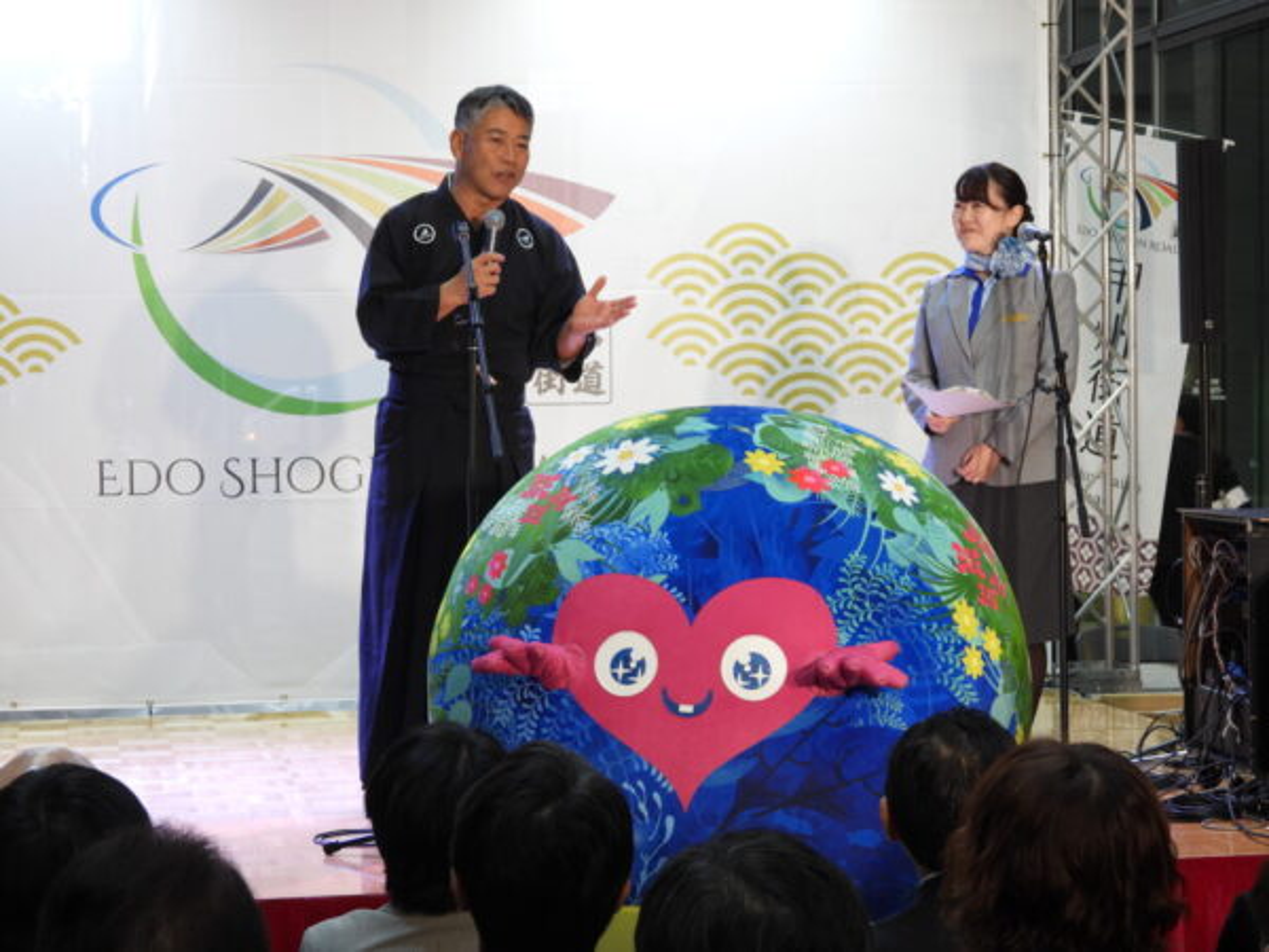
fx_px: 2933
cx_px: 634
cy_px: 476
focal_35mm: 80
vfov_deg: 18.4
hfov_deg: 24.4
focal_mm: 14.3
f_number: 3.5
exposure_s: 1/40
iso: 160
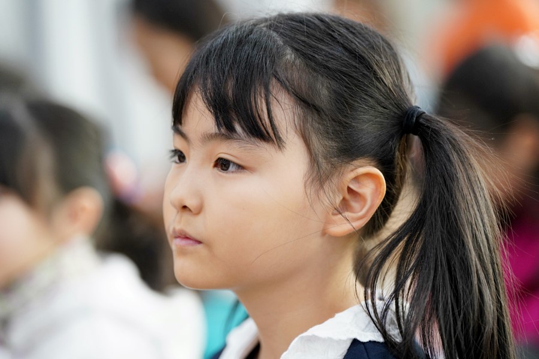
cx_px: 270
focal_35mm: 135
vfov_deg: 10.2
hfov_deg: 15.2
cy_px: 180
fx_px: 2021
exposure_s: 1/160
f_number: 2.8
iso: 1250
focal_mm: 135
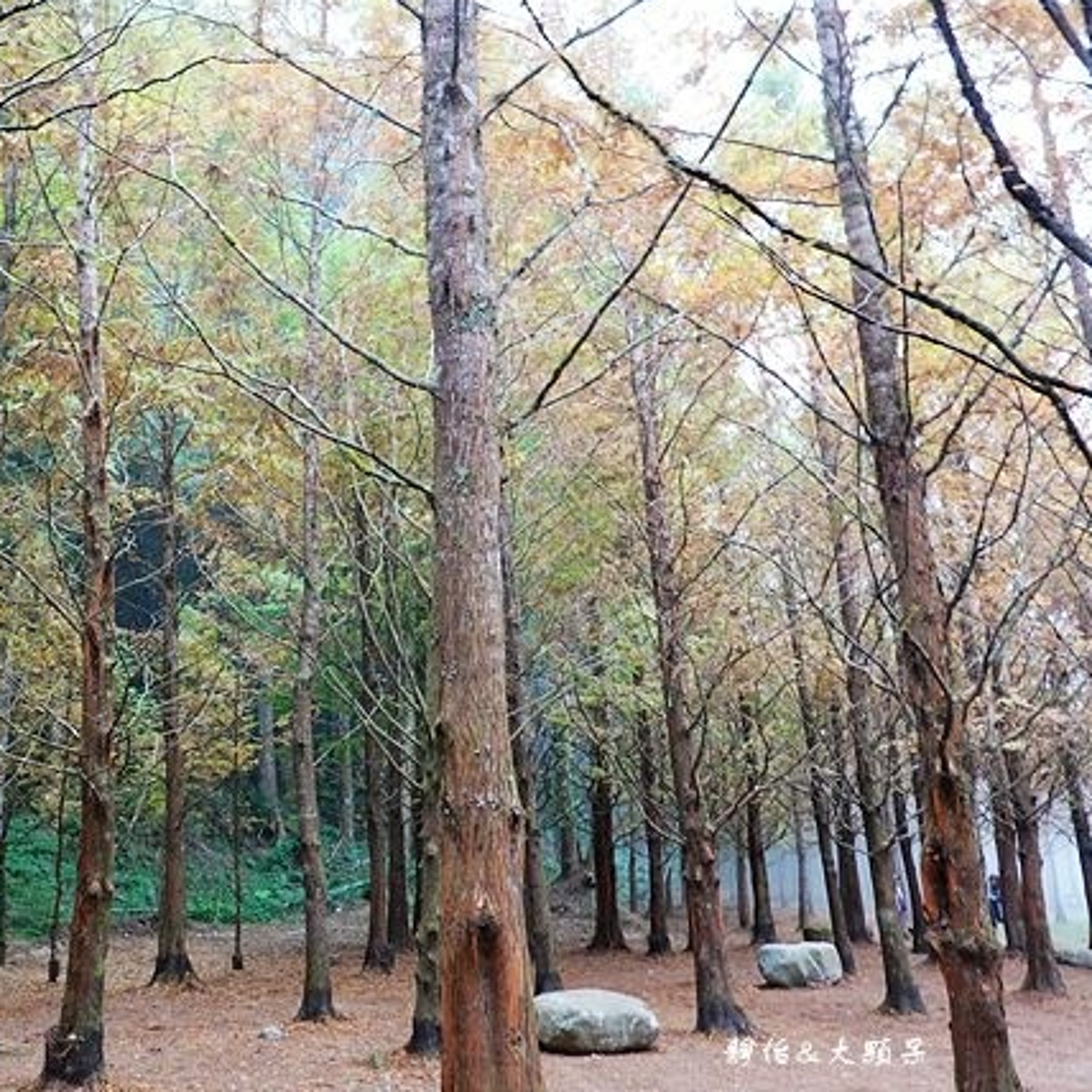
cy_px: 542
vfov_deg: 52.5
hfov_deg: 51.4
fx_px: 1106
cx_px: 352
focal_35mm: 31
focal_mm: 9
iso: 320
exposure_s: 1/30
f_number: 2.8
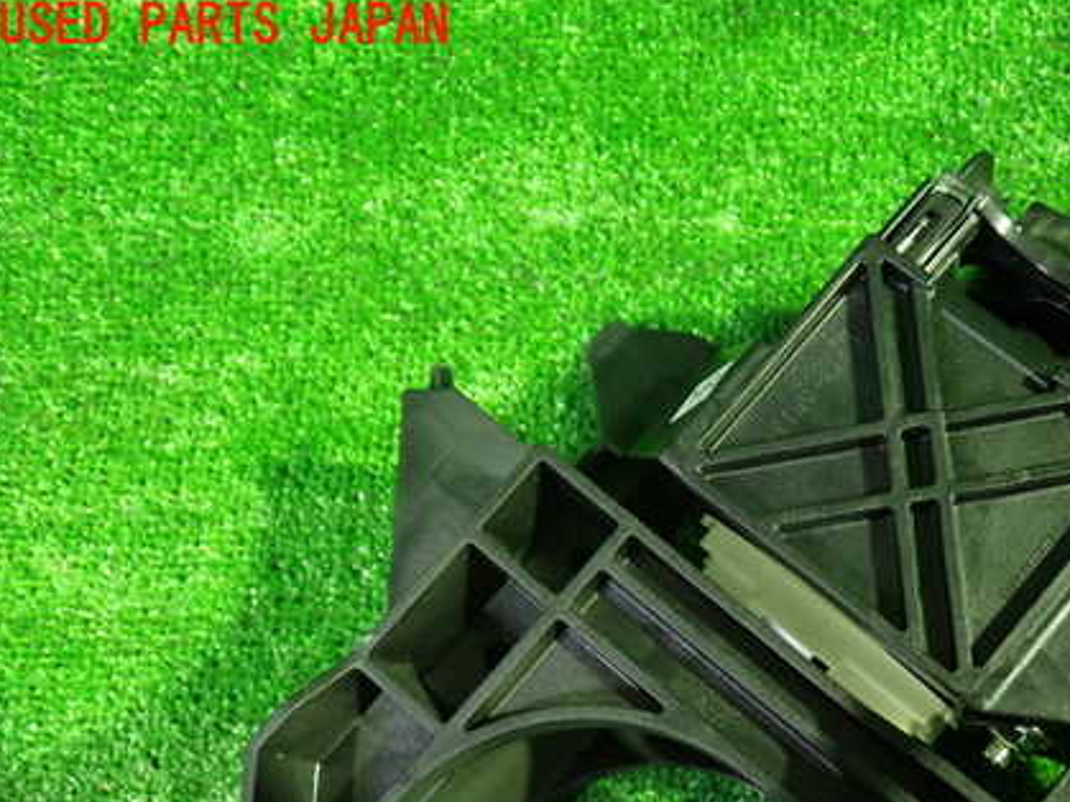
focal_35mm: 43
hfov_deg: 43.0
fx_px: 1329
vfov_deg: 33.1
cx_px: 751
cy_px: 570
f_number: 2.3
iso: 800
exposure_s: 1/15
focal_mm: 5.4
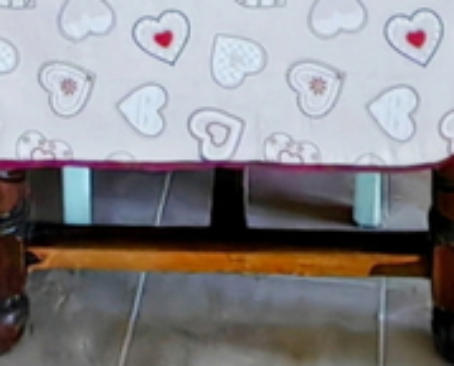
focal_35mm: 111
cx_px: 226
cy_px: -702
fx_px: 1495
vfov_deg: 10.4
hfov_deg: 17.3
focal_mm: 1.76
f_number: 2.2
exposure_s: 1/30
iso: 400
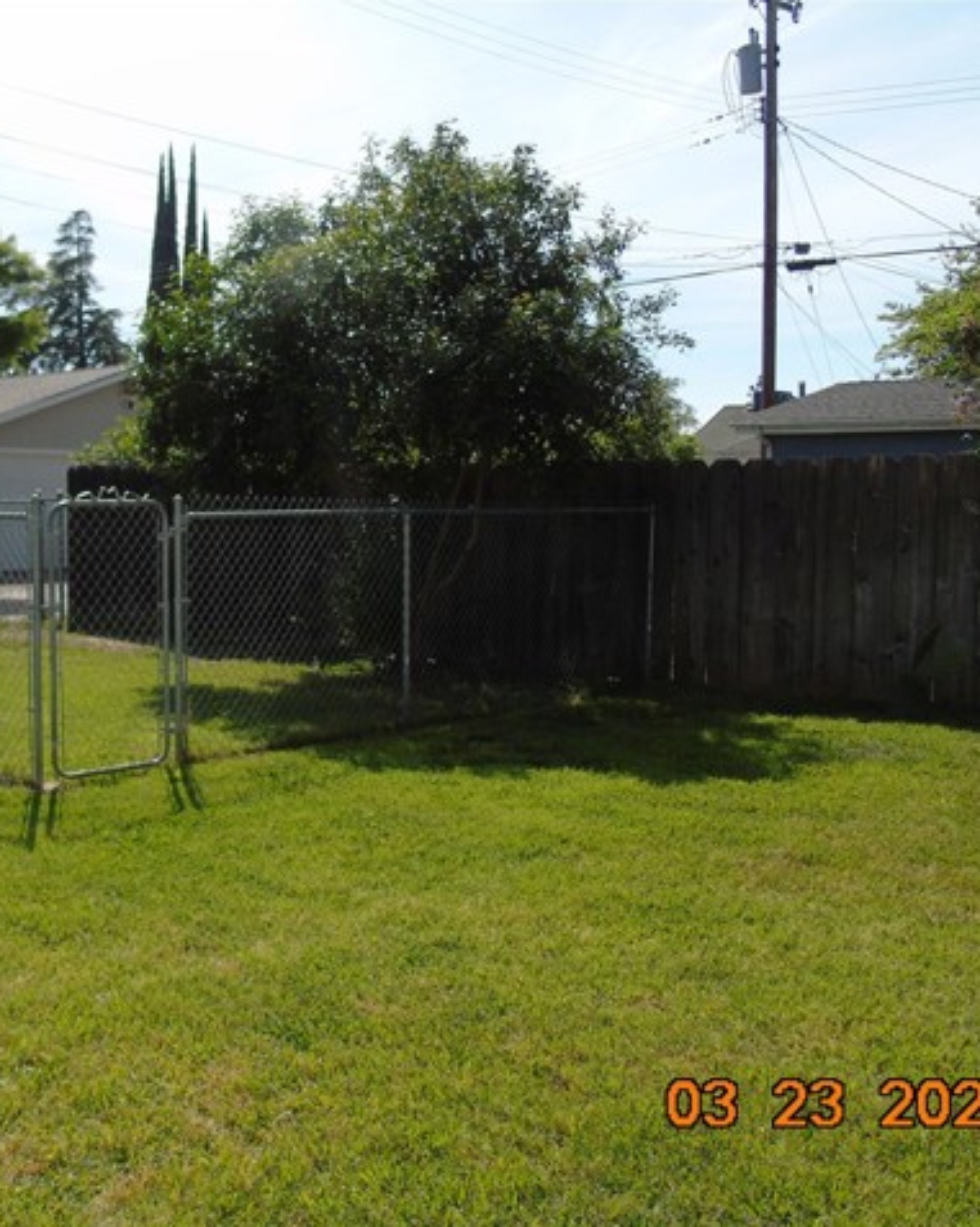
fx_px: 1379
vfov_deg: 48.0
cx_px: 296
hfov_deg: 38.5
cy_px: 615
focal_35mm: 38
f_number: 3.6
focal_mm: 5.2
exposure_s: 1/800
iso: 80
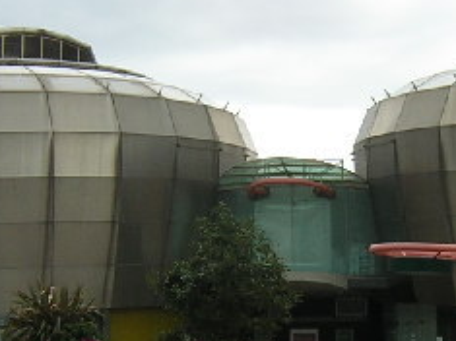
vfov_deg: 15.1
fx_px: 1290
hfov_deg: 20.0
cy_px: 194
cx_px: 297
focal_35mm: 98
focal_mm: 4.7
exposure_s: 1/174
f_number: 5.2
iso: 100
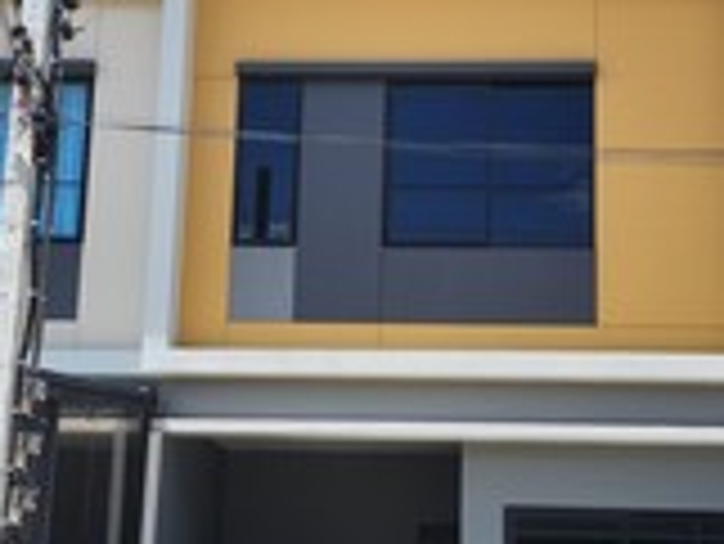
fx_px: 1193
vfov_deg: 25.6
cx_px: 414
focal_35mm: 57
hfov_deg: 33.7
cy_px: 355
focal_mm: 6.4
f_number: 1.8
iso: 12
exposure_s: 1/833
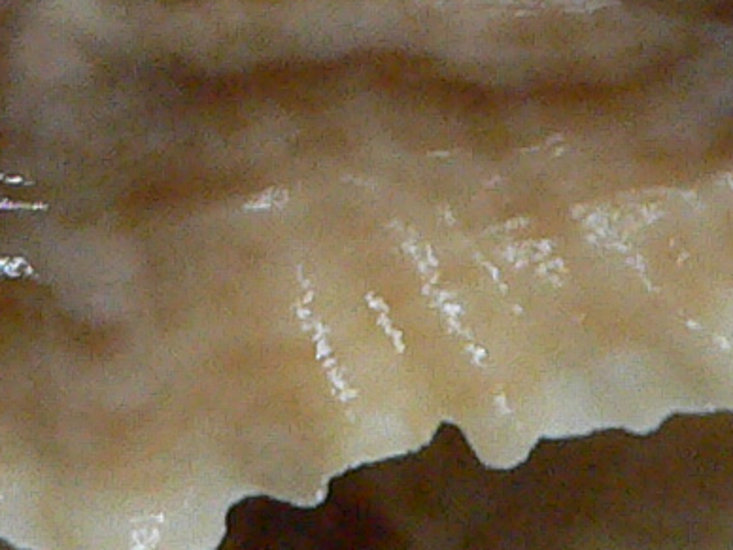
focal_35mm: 182
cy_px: -321
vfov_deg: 8.0
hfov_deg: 10.9
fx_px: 3854
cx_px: 278
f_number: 2.8
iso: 200
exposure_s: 1/60
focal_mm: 4.6
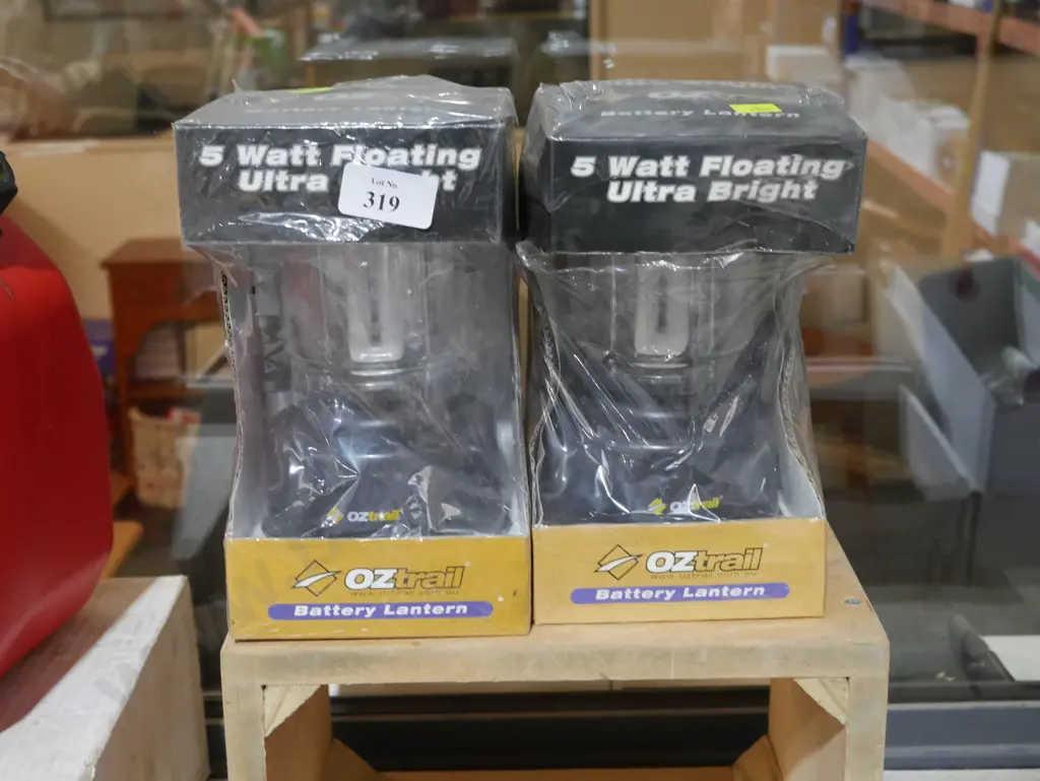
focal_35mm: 48
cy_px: 390
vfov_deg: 30.3
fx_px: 1443
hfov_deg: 39.6
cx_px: 520
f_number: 5.2
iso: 2500
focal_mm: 24
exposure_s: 1/60
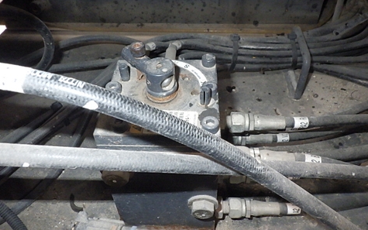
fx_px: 301
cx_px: 184
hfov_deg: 62.9
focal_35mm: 30
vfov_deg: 41.7
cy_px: 97
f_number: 4.2
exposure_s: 1/40
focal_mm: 5
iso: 1000
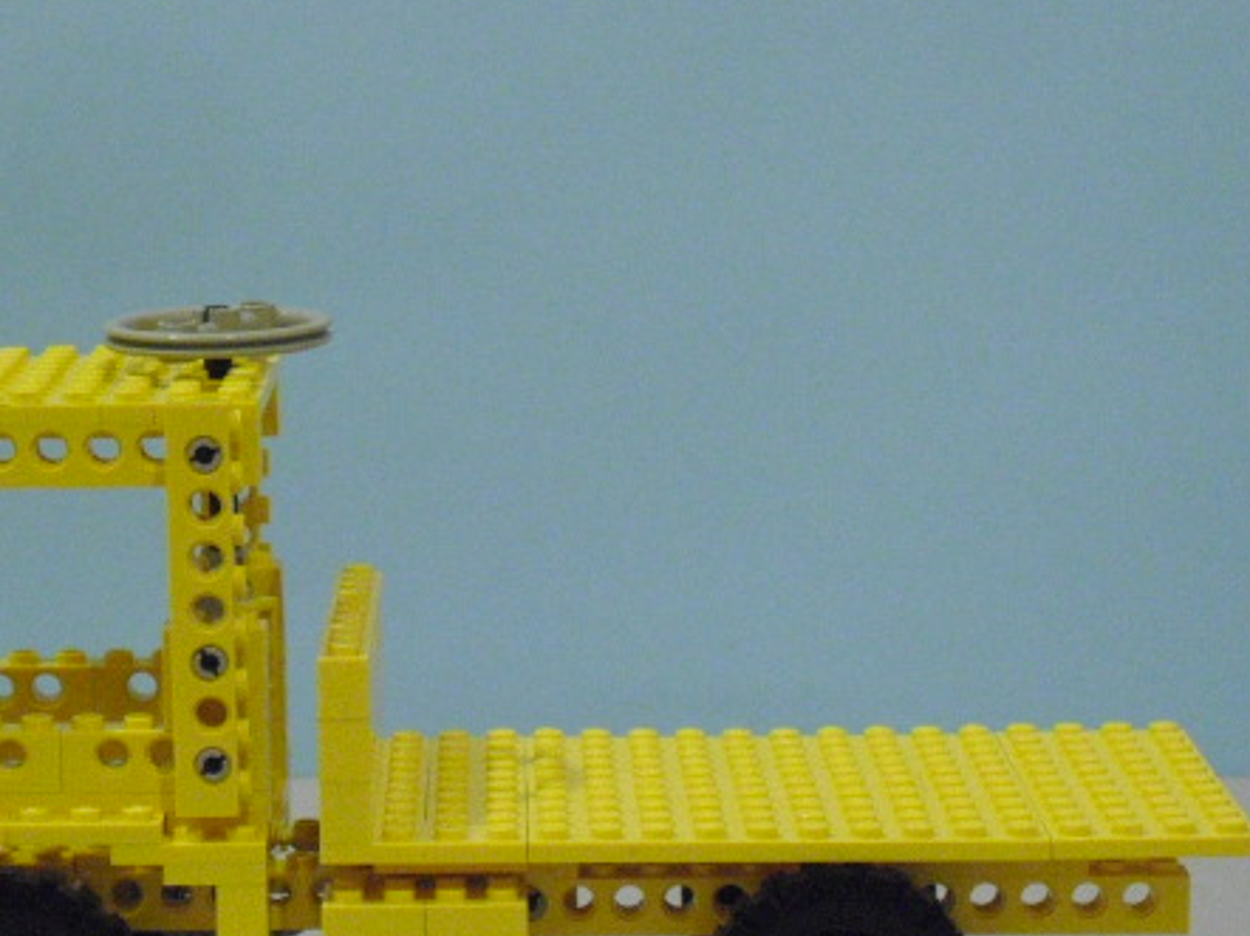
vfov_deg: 11.5
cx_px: 452
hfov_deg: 15.3
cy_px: 639
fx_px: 4656
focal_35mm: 129
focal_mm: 15.7
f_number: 5.1
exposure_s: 1/20
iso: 800
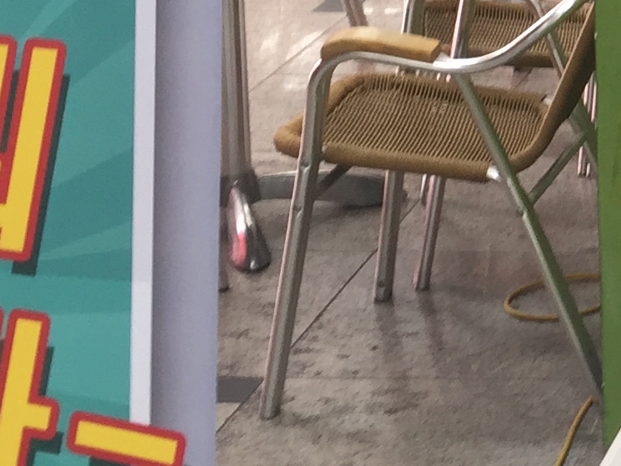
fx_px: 2279
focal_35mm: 127
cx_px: 1134
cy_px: -63
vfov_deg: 11.5
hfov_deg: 13.8
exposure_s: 1/30
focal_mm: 4.15
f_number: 2.2
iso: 32
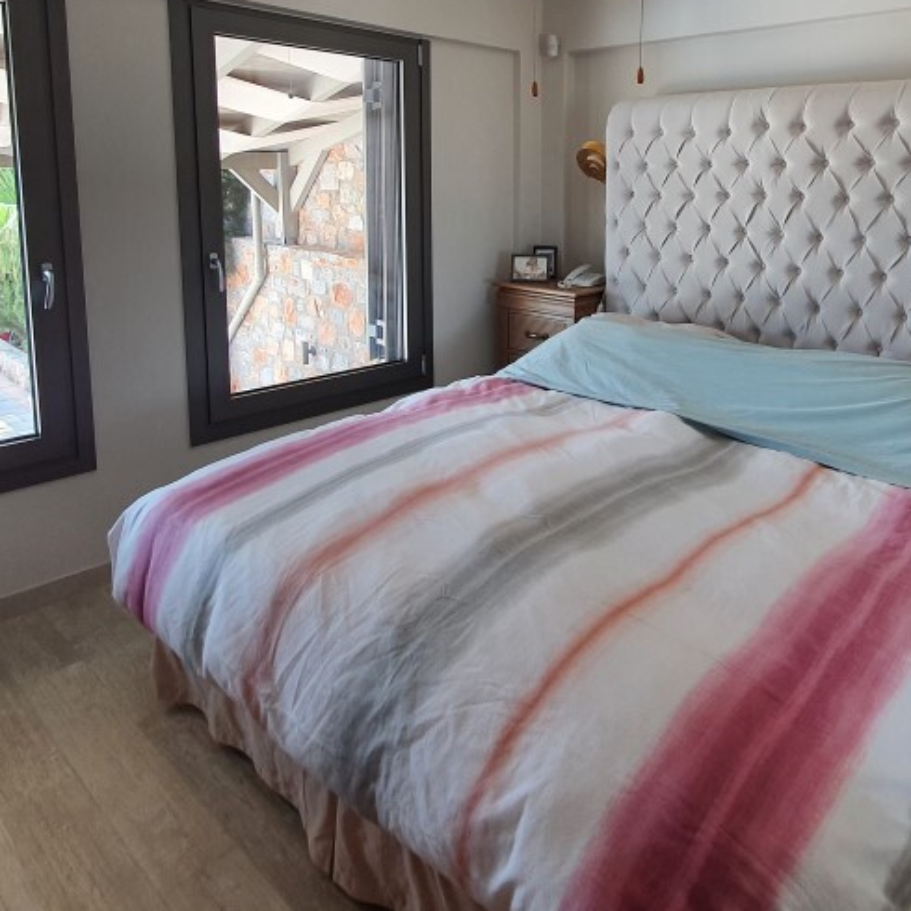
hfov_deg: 63.6
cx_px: 595
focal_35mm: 24
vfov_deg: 62.6
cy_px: 271
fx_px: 715
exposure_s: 1/50
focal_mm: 1.8
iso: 50
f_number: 2.2
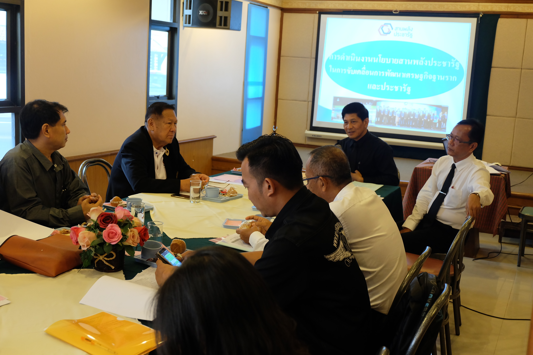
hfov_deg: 44.5
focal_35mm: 44
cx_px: 266
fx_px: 651
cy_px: 178
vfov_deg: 30.5
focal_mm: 29.5
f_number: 4.7
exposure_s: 1/30
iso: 1250
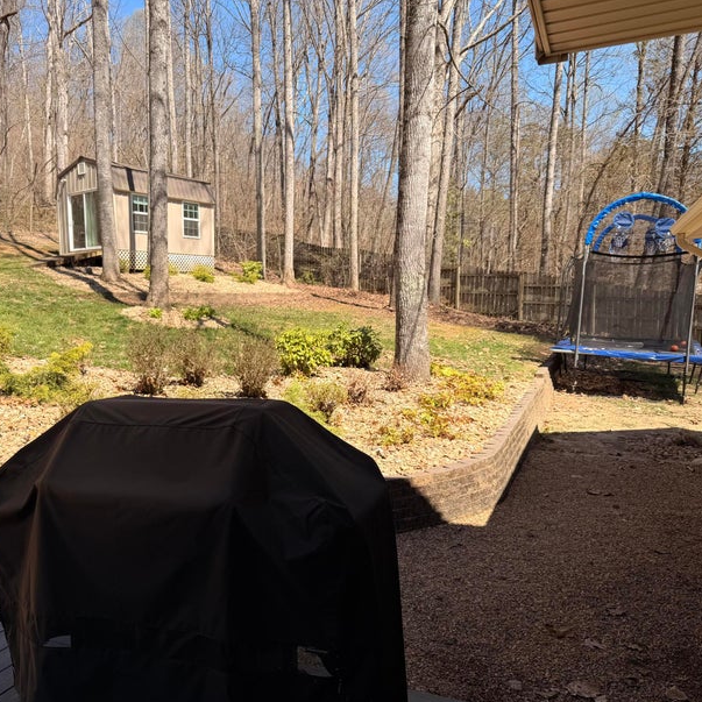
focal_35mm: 30
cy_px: 369
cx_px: 237
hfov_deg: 53.0
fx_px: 688
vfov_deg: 54.0
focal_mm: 6.76
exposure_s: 1/2232
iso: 80
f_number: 1.78
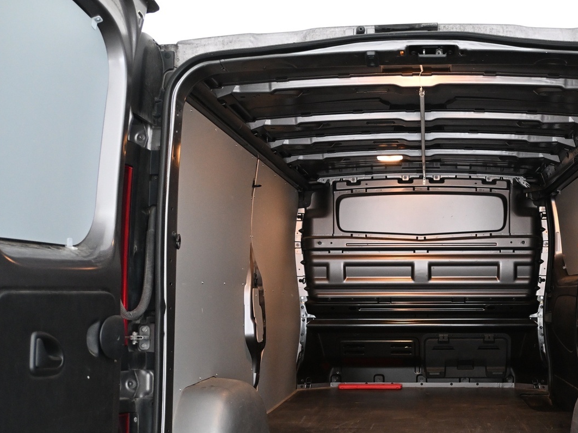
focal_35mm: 44
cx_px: 399
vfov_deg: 32.6
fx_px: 735
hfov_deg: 42.2
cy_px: 291
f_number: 3.8
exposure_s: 1/30
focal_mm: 20
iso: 2800
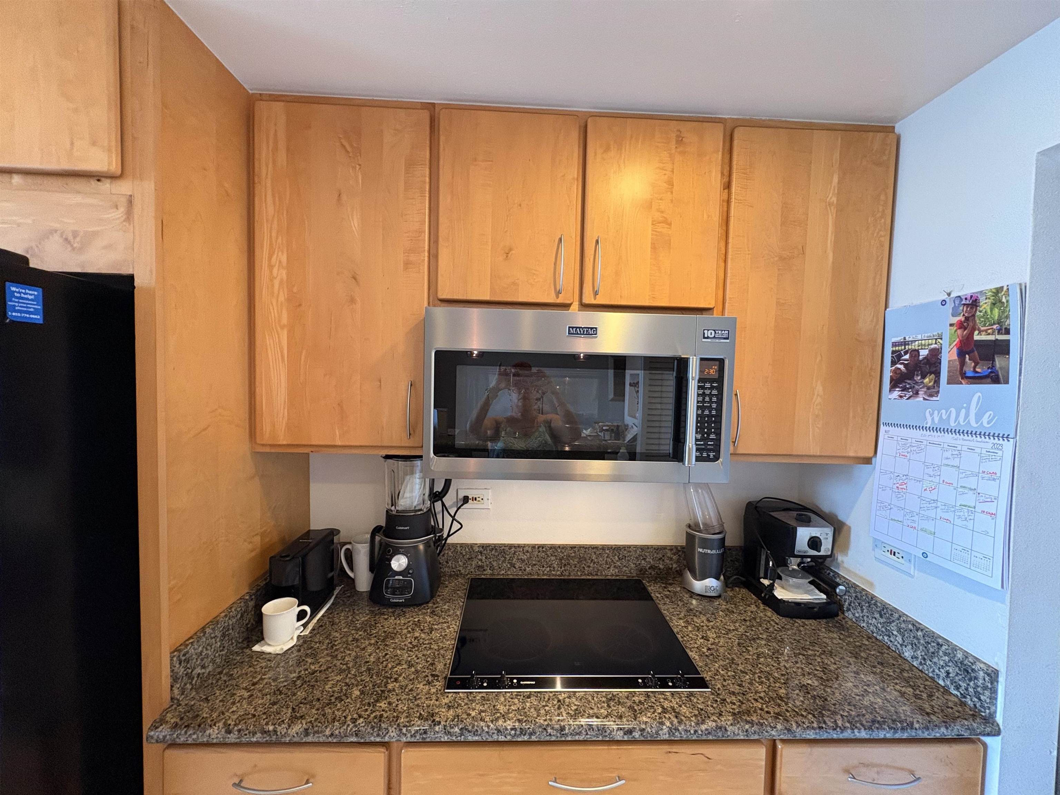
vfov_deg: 85.7
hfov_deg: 102.1
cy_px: 398
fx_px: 429
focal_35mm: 14
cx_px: 530
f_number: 2.2
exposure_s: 1/60
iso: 400
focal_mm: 2.22
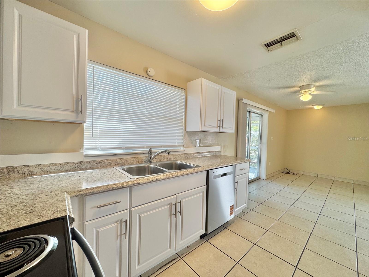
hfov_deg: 102.1
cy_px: 138
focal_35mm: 14
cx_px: 184
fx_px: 149
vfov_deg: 85.7
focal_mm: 2.22
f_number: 2.2
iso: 50
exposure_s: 1/120
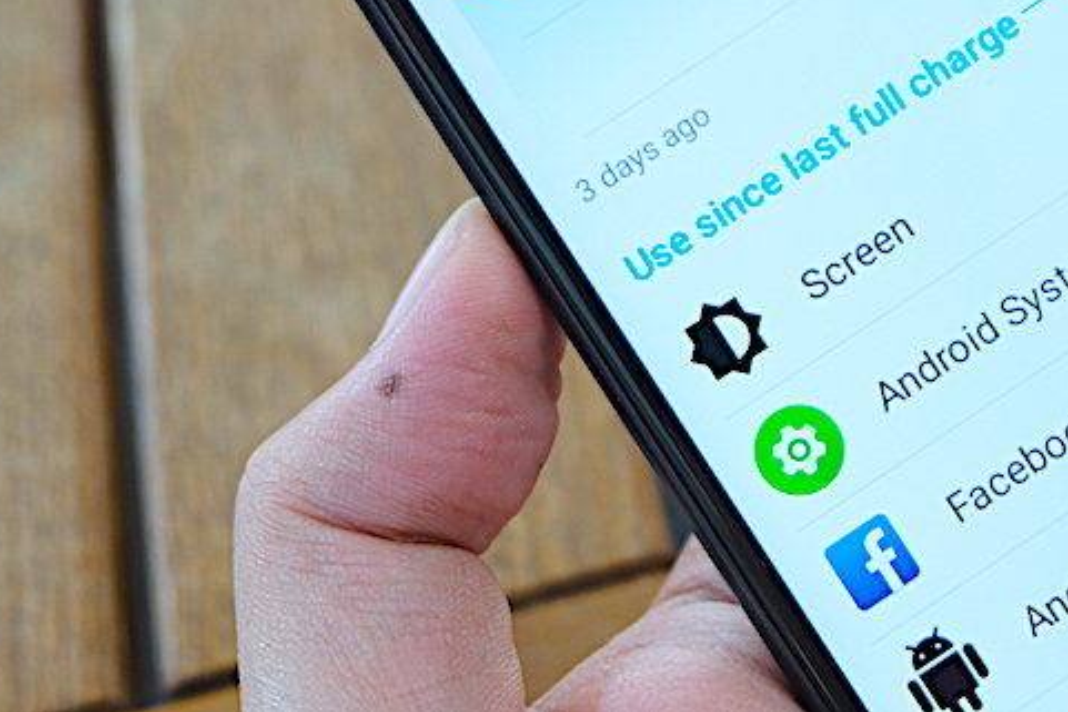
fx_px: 2344
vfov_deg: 16.9
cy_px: -23
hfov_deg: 25.5
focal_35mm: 79
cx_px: 757
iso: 400
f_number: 4.5
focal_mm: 25.6
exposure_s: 1/60
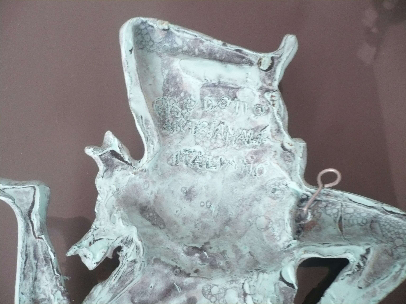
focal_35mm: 35
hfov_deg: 52.6
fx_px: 411
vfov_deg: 40.7
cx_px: 203
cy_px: 152
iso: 200
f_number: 2.8
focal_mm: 5.8
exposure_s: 1/8
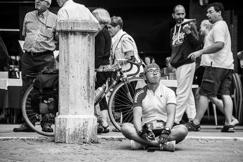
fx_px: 1148
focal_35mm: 170
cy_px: 81
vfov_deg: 8.1
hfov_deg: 12.1
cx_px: 122
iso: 400
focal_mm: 170
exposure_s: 1/100
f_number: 7.1
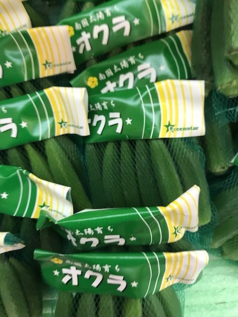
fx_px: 257
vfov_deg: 63.4
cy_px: 158
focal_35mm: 28
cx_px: 119
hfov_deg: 49.7
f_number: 1.8
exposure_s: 1/25
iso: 32
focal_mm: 3.99
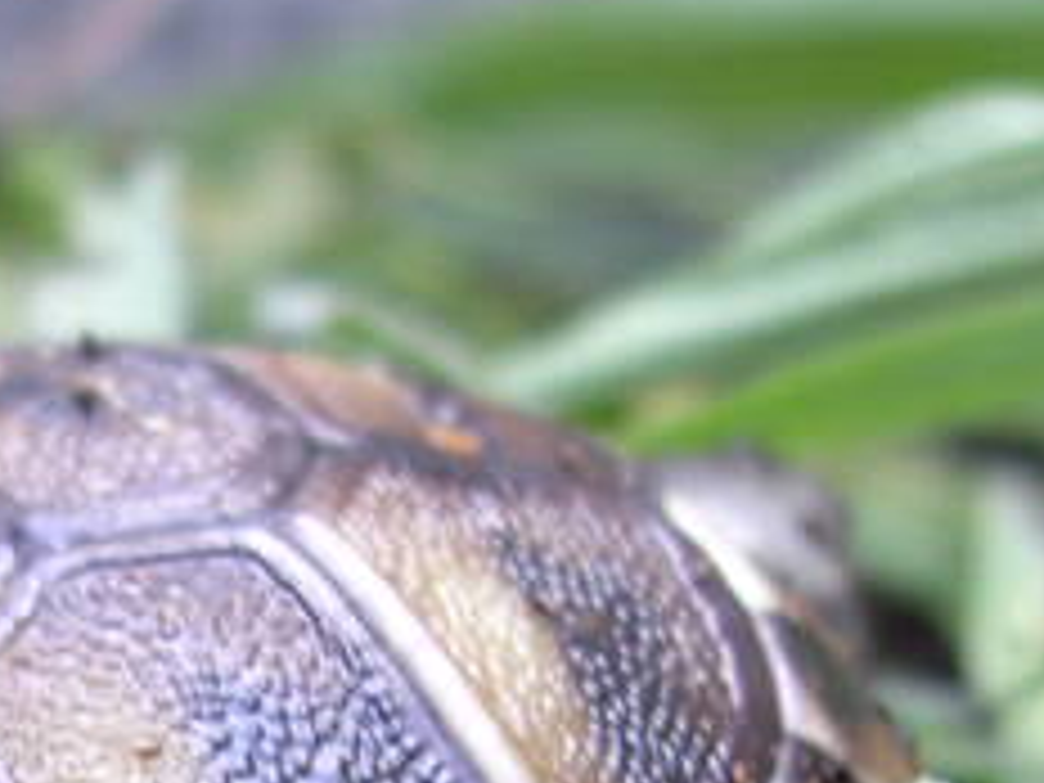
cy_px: 1048
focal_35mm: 105
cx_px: 86
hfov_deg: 18.4
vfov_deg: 13.5
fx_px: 3167
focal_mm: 5.8
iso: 100
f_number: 2.8
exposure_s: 1/37.7
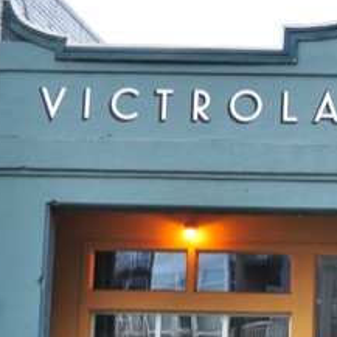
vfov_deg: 14.2
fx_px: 1344
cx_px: 522
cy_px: 269
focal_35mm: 122
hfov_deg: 13.4
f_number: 5.6
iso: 1000
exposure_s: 1/125
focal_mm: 26
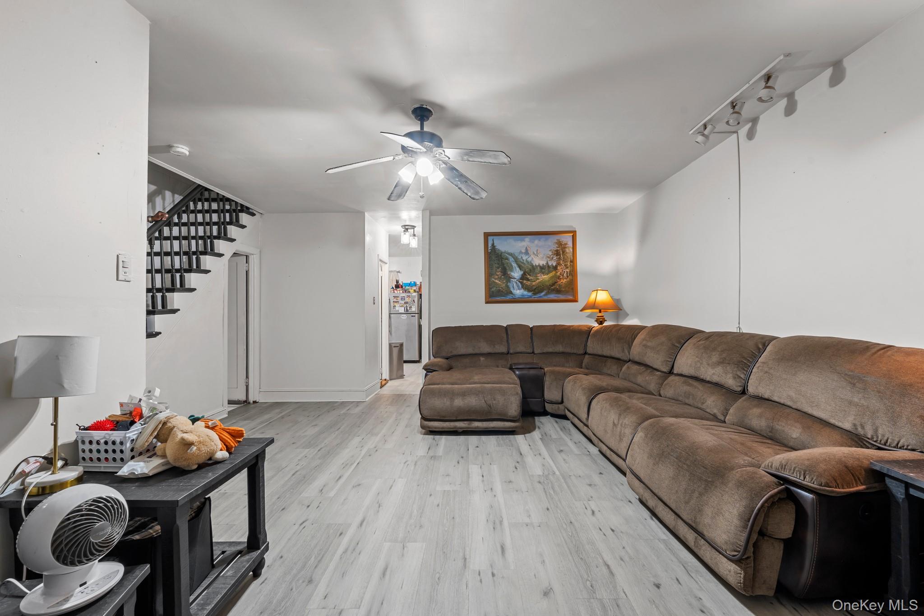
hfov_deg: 104.3
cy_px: 308
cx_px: 462
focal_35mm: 14
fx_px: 359
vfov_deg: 81.2
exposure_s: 1
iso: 640
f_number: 10
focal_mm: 14
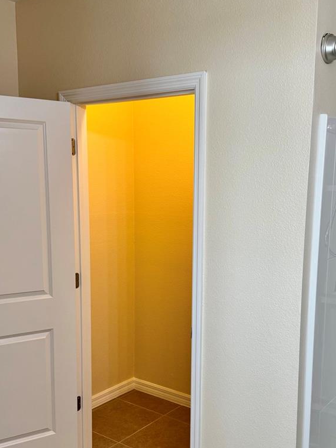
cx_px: 189
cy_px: 263
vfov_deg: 48.8
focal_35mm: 38
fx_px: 492
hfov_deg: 37.6
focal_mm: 6.76
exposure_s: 1/120
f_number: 1.78
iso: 125
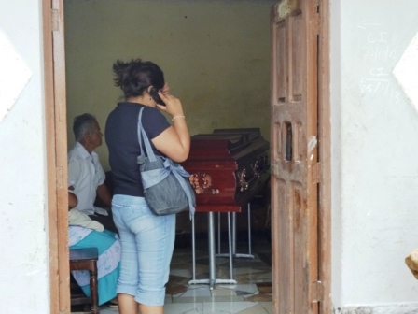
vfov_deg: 26.1
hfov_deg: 34.3
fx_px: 676
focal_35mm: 56
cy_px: 157
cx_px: 209
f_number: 4.4
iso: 250
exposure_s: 1/80
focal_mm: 10
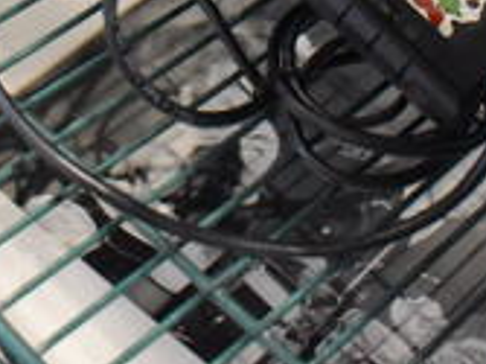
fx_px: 1333
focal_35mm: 95
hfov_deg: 20.6
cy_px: -224
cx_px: 154
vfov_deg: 14.3
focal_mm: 18
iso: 7200
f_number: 3.5
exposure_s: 1/125
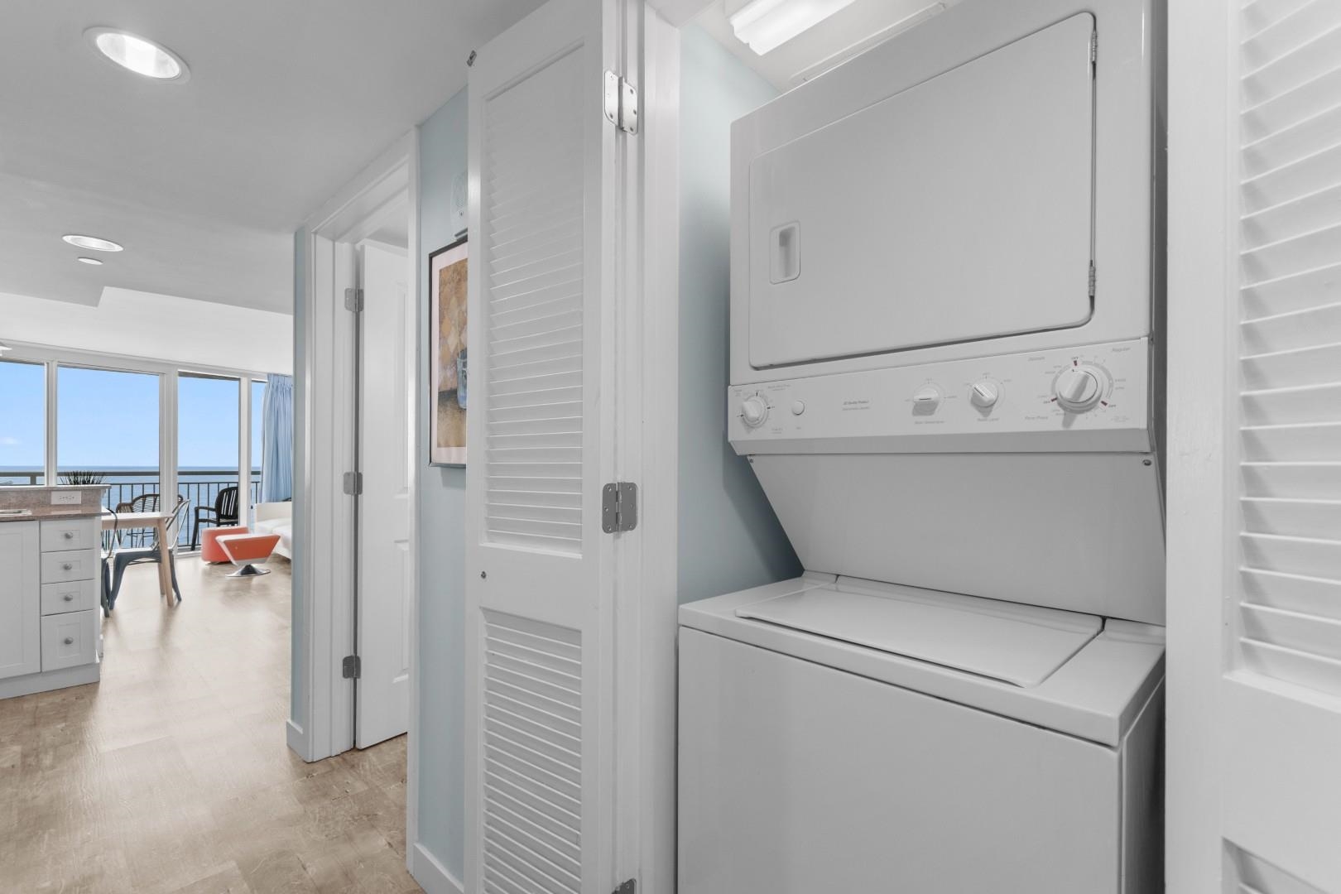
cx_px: 670
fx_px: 559
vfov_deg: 77.3
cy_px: 447
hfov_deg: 100.4
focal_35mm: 15
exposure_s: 1/2
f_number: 4.5
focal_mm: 10
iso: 100
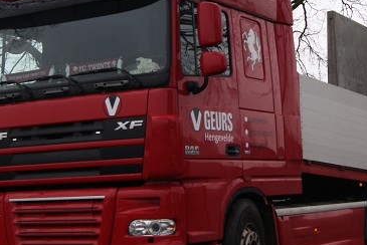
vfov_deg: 17.3
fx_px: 806
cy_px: 102
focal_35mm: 79
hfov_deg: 25.5
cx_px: 256
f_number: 7.1
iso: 400
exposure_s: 1/60
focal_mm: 24
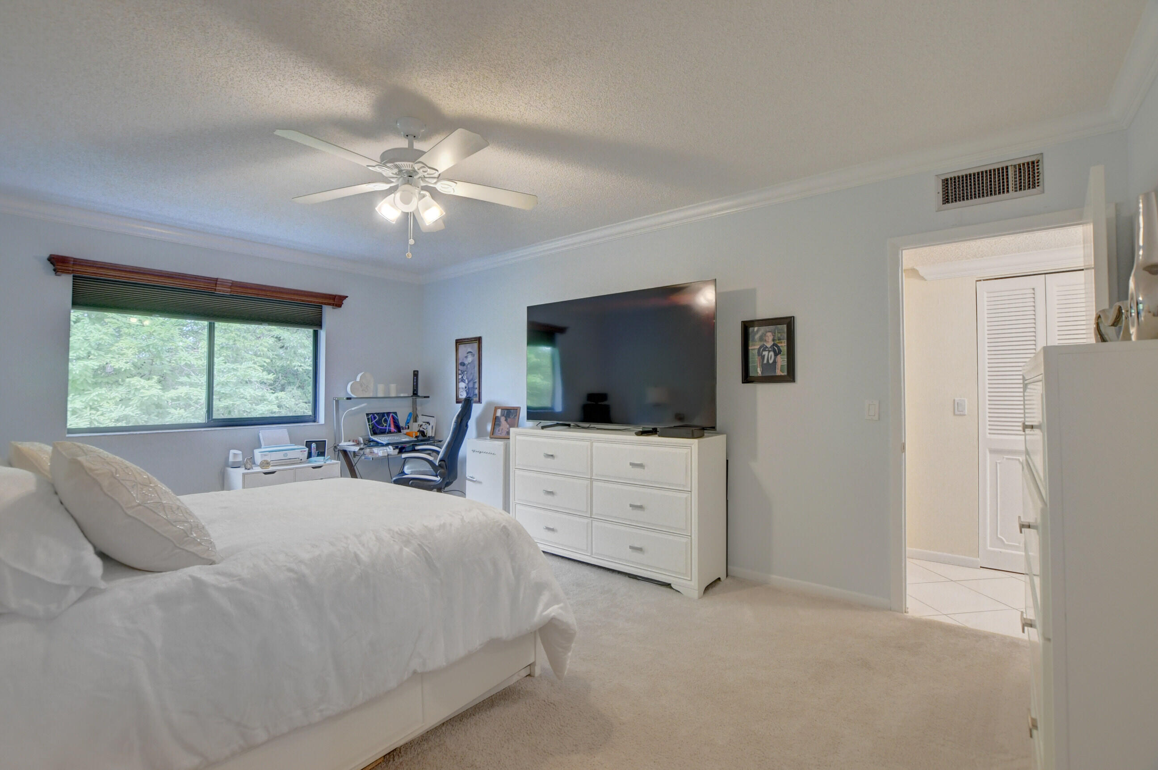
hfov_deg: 100.4
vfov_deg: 77.2
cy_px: 385
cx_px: 579
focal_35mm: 15
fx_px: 482
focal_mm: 10
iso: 1000
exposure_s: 1/30
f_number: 8
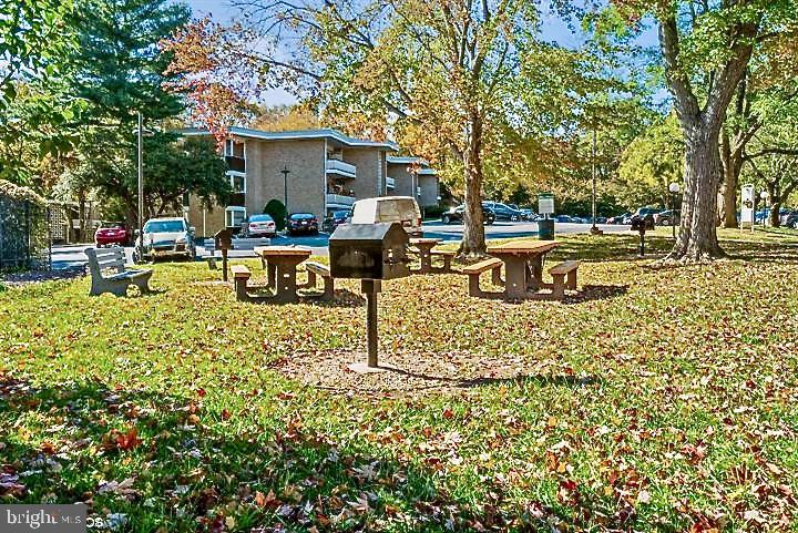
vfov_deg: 48.0
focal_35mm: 27
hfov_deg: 67.4
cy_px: 266
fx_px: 599
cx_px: 399
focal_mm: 27
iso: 125
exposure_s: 1/50
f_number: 11
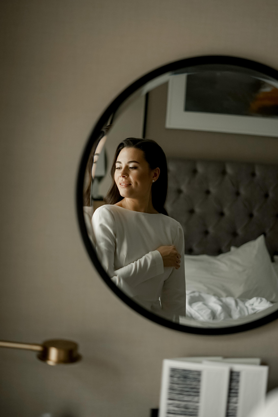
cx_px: 139
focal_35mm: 50
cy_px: 208
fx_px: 579
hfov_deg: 27.0
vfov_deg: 39.6
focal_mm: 50
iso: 500
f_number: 1.8
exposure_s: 1/125
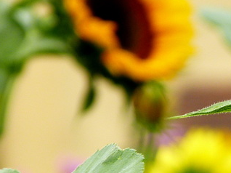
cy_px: 187
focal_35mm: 1389
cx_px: 356
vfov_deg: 1.1
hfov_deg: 1.4
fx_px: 9262
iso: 100
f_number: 4.3
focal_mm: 77.6
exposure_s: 1/200
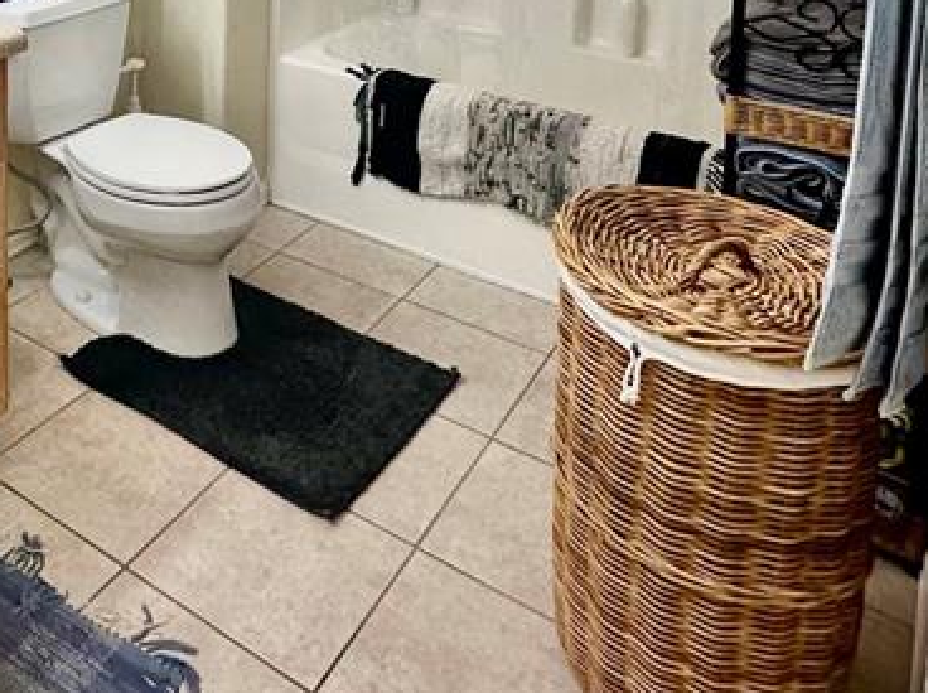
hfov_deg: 44.7
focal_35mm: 39
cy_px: -178
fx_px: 1044
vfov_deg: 30.2
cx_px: 139
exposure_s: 1/120
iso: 80
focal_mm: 2.22
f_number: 2.2
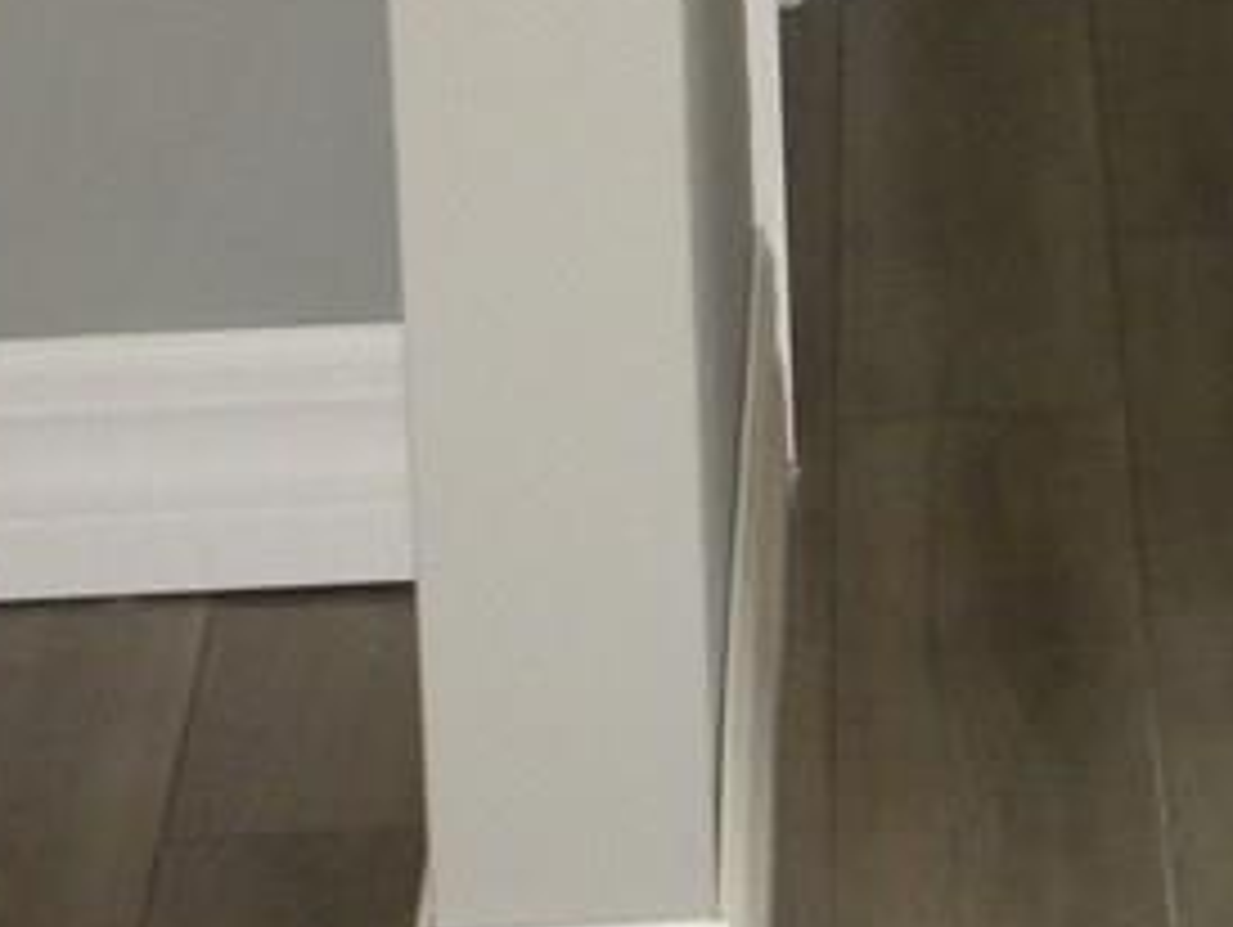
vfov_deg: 7.0
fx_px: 7451
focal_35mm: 209
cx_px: 1377
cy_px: -464
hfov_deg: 9.4
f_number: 4.1
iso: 400
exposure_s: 1/30
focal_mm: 10.1
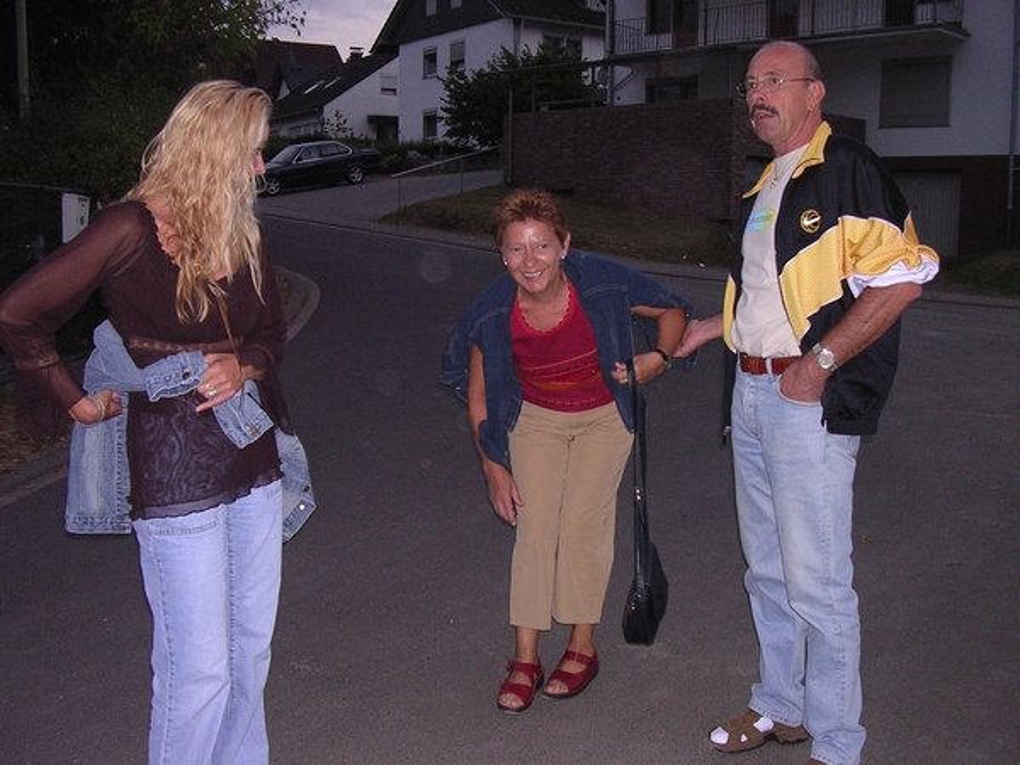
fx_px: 1120
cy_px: 382
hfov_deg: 49.0
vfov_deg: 37.7
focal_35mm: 38
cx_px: 510
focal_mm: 5.8
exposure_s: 1/60.1
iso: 317
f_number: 2.8
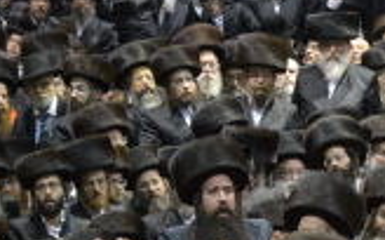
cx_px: 335
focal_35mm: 316
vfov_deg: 4.1
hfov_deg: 6.6
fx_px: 3311
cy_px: 367
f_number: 4
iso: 2500
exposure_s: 1/100
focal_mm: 70
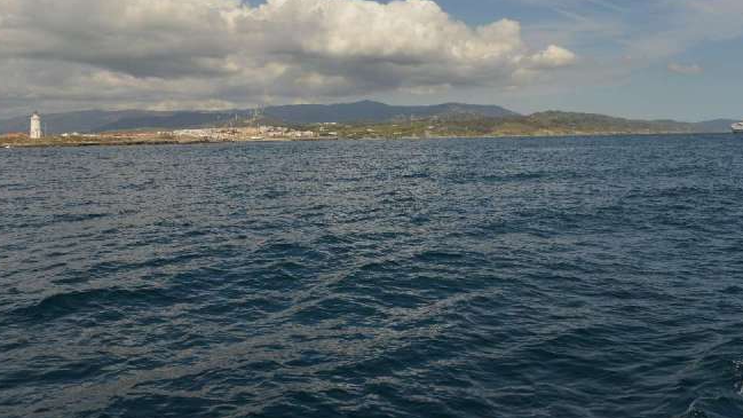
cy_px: 117
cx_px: 393
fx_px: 611
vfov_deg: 37.1
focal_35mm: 31
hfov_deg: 62.6
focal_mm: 24
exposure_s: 1/500
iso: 160
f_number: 11
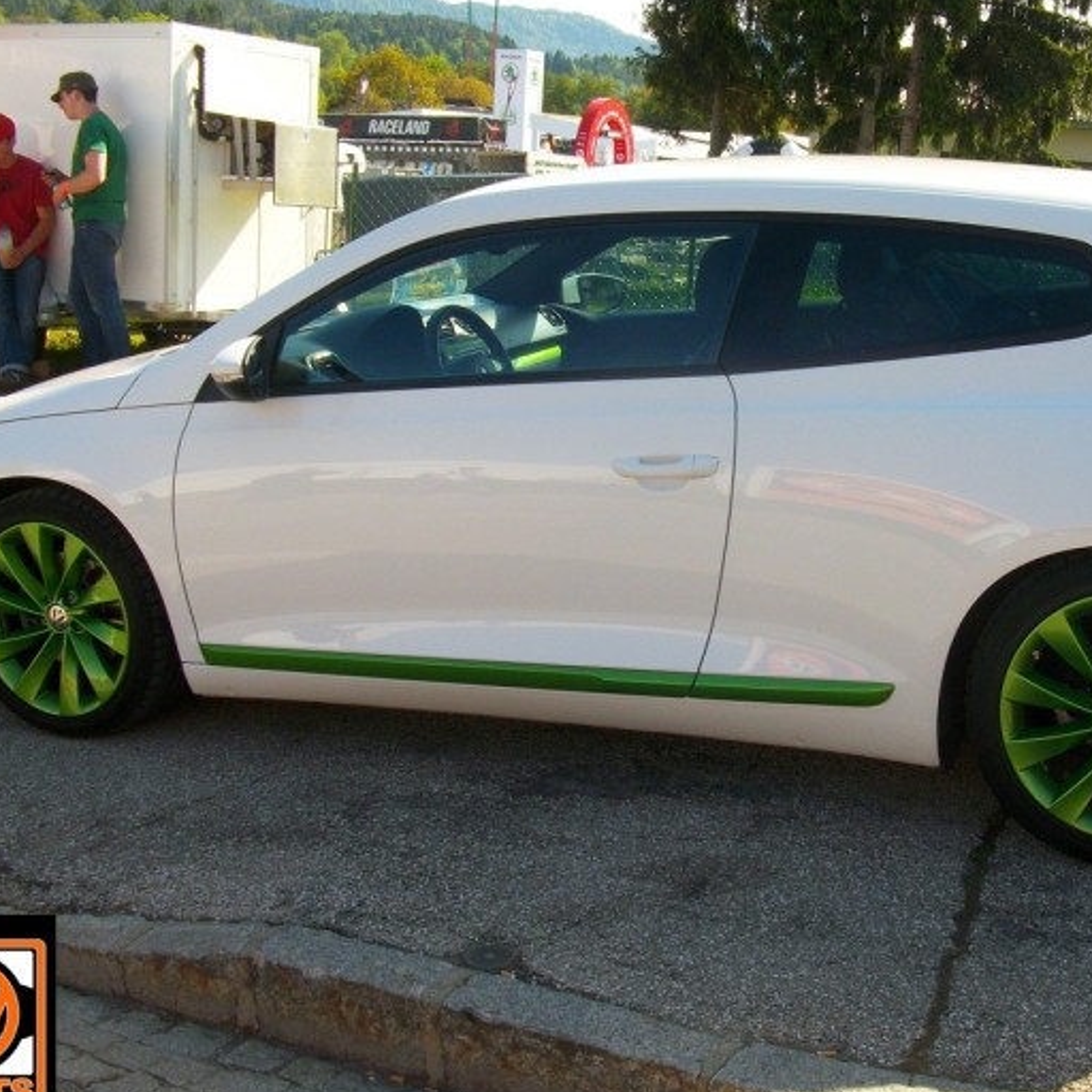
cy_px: 548
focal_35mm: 47
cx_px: 725
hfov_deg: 35.7
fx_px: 1677
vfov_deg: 36.1
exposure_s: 1/153
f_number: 5.5
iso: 80
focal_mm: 5.7
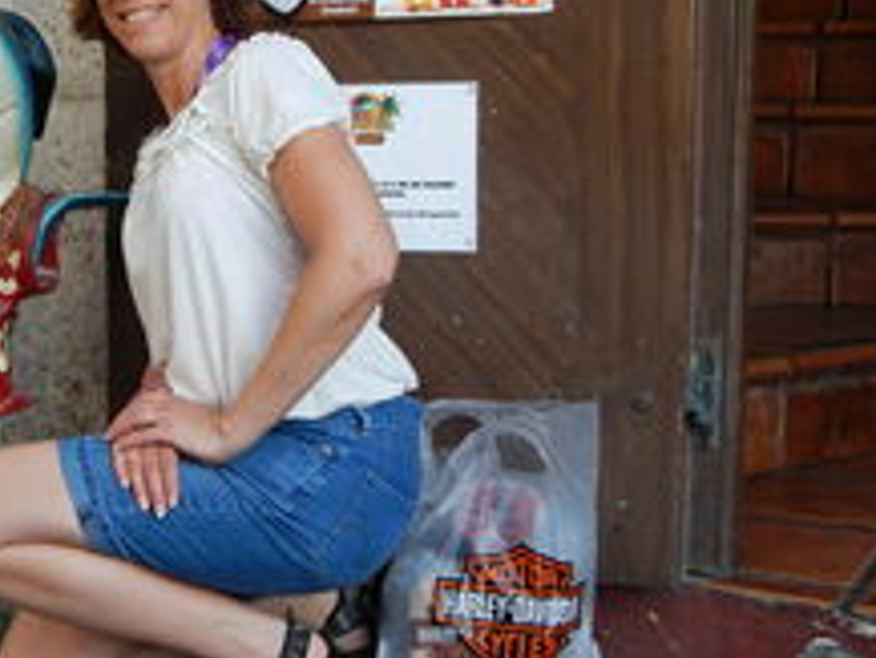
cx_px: 141
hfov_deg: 27.1
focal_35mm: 70
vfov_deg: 21.0
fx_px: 1772
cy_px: 299
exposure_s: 1/100
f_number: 3.4
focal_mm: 6.8
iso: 125
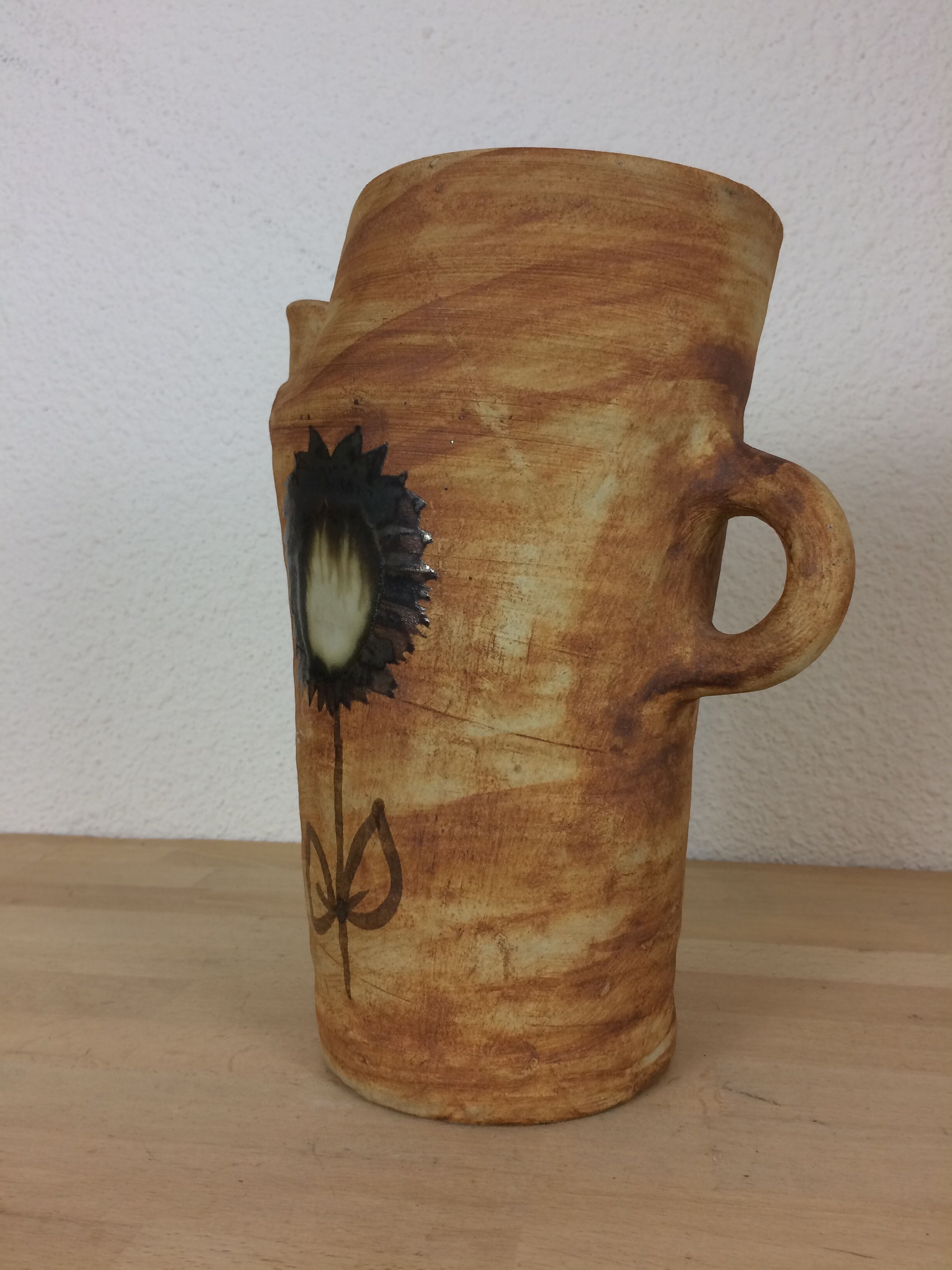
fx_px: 1063
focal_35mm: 29
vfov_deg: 61.7
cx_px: 476
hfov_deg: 48.2
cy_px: 635
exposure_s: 1/33
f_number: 2.2
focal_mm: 4.15
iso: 40
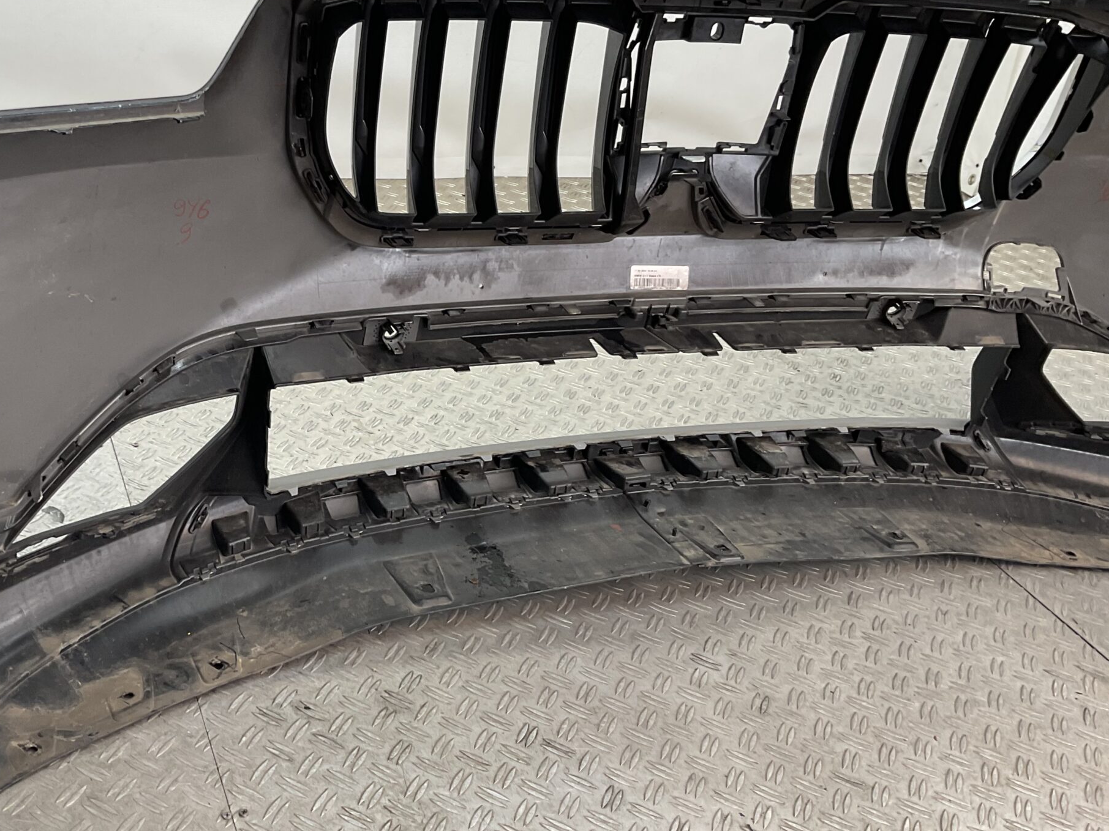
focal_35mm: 41
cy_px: 412
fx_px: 1313
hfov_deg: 44.8
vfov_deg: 35.1
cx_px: 334
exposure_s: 1/100
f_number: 1.8
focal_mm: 3
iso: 32
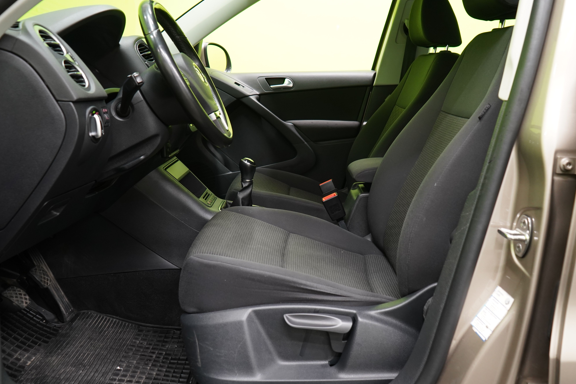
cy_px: 179
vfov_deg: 41.1
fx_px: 512
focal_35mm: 32
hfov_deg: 58.7
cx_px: 294
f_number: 5
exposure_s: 1/20
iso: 1250
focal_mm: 28
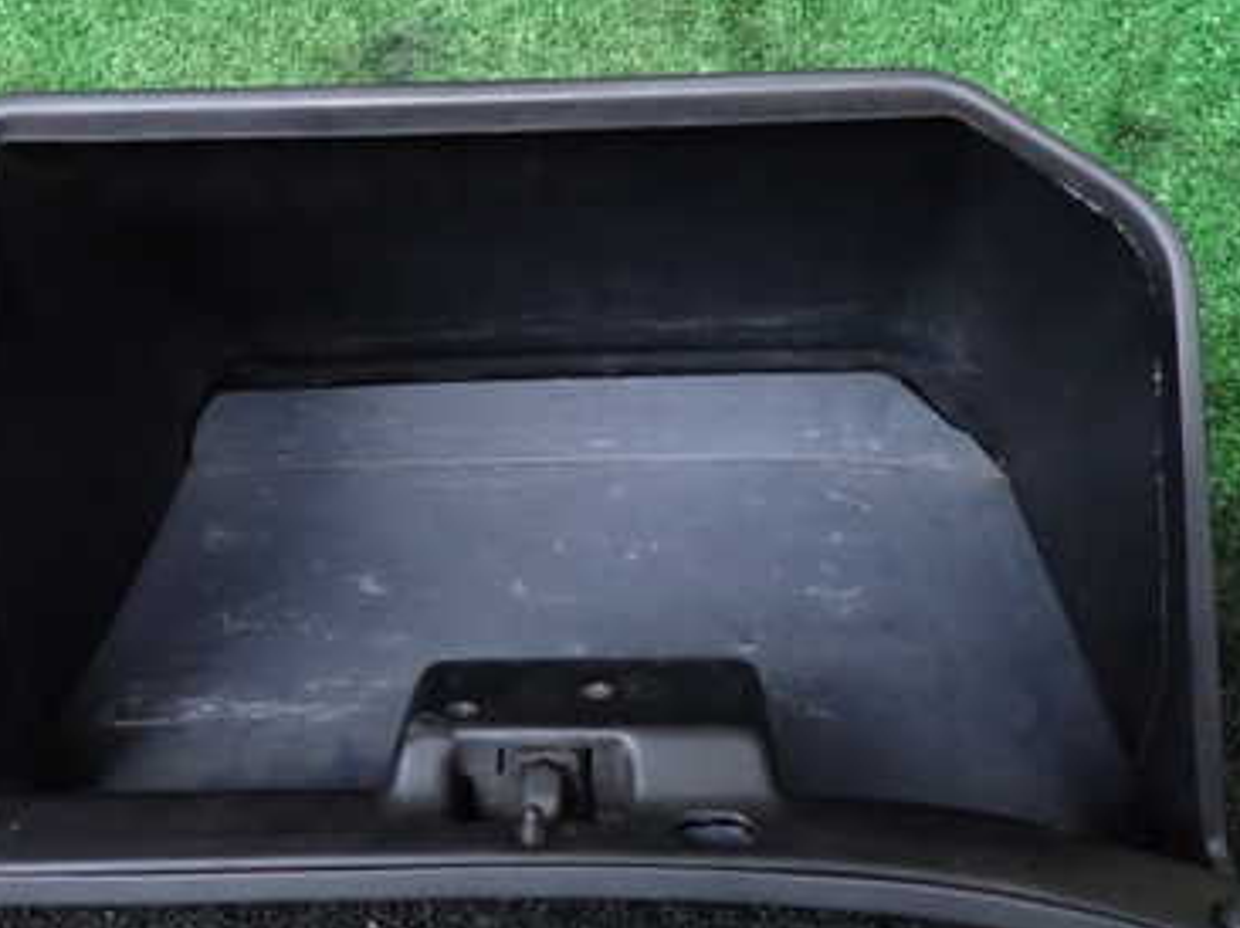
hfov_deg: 45.7
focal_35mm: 41
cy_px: 454
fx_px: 1468
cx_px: 562
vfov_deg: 35.1
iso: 800
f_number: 2
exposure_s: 1/13
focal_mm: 4.5
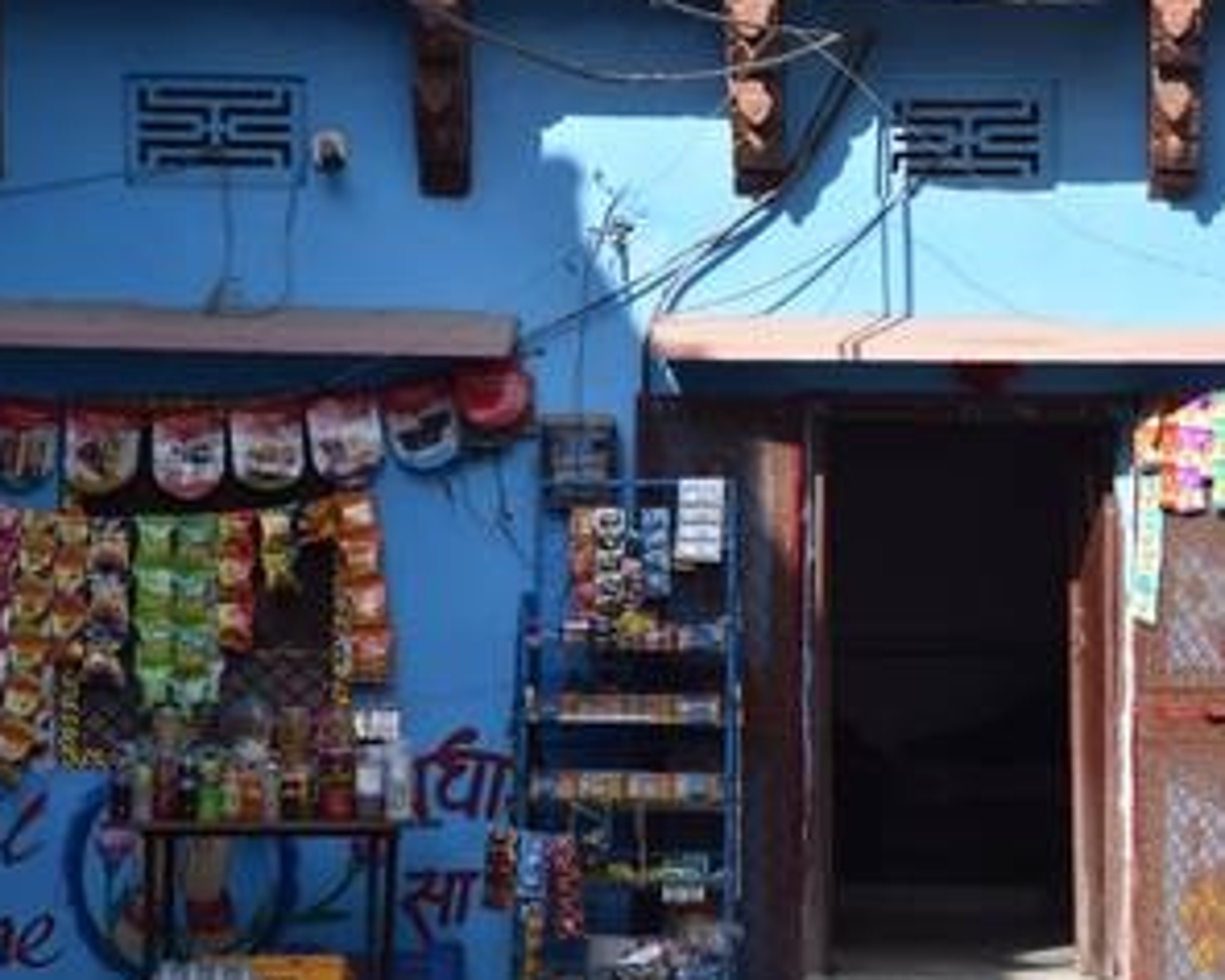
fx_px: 7027
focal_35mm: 194
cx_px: 782
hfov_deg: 10.0
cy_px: 575
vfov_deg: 8.0
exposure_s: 1/250
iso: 160
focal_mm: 85
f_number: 10
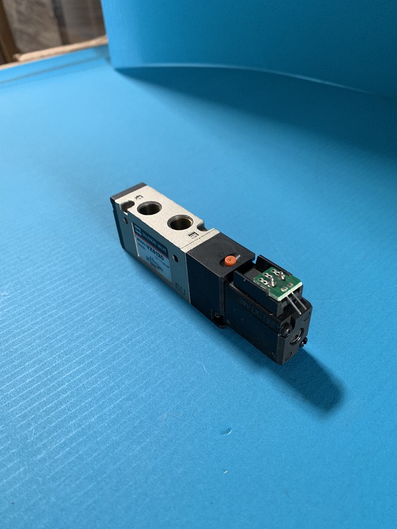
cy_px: 264
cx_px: 198
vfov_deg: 67.3
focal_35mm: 26
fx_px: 398
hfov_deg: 53.1
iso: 400
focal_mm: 4.25
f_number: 1.8
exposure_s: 1/50
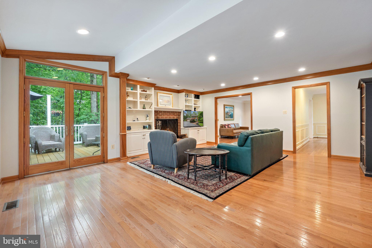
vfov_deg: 77.4
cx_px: 186
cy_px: 124
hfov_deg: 100.4
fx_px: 155
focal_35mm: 15
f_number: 8
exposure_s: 1/4
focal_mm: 10
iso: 800
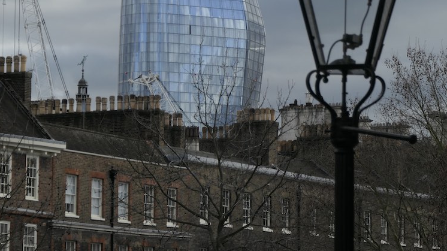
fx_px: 2097
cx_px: 223
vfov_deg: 6.8
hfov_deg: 12.2
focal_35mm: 177
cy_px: 54
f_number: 5.4
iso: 125
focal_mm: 41
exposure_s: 1/400
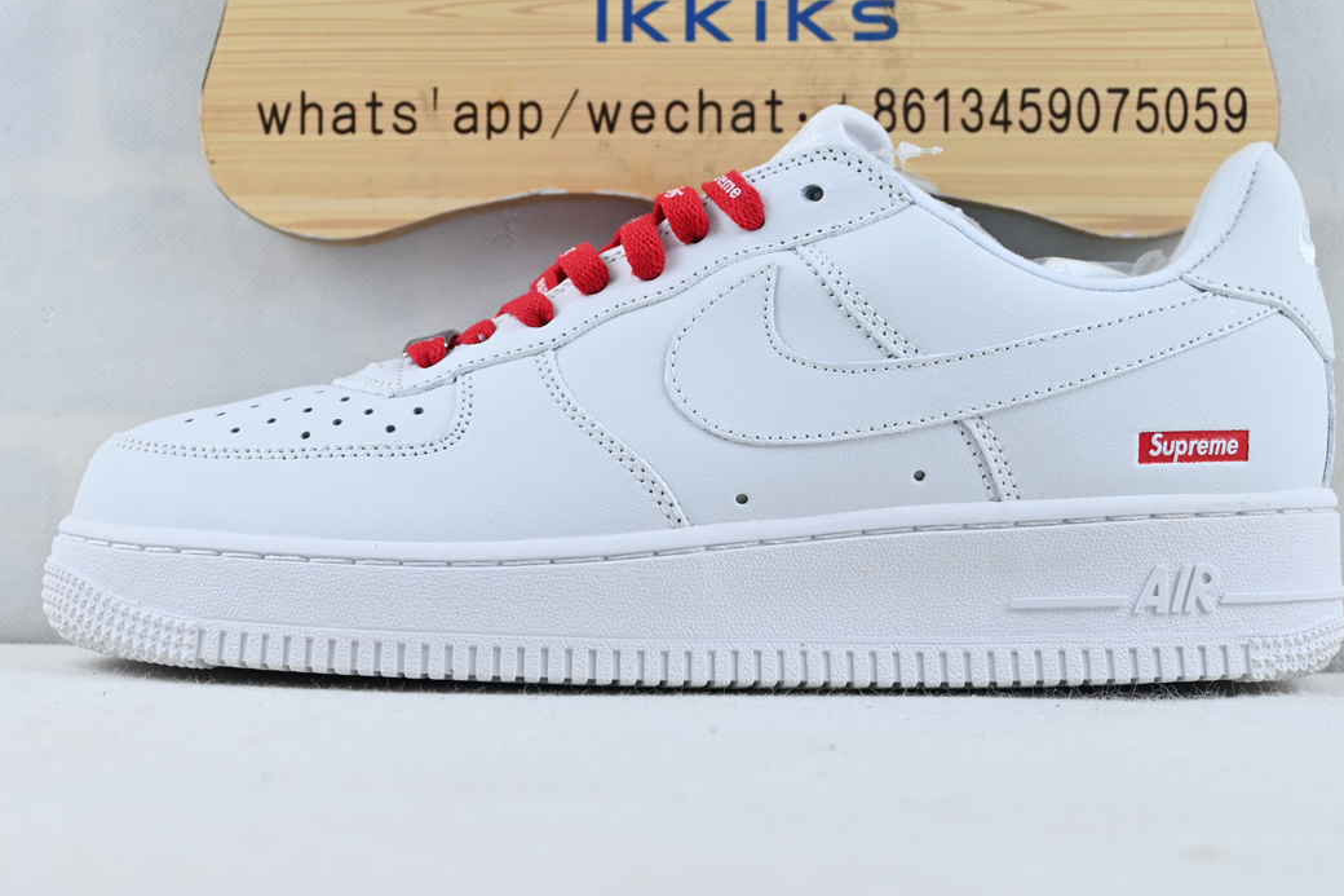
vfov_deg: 22.4
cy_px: 420
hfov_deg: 33.1
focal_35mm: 61
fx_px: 2261
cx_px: 703
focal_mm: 35
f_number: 5.3
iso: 100
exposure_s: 1/50
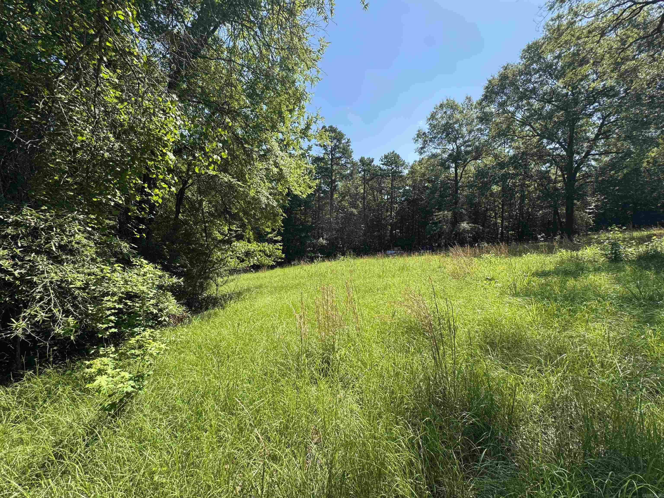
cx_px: 332
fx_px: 269
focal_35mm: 14
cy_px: 249
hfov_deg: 102.1
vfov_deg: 85.7
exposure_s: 1/681
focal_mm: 2.22
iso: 40
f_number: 2.2
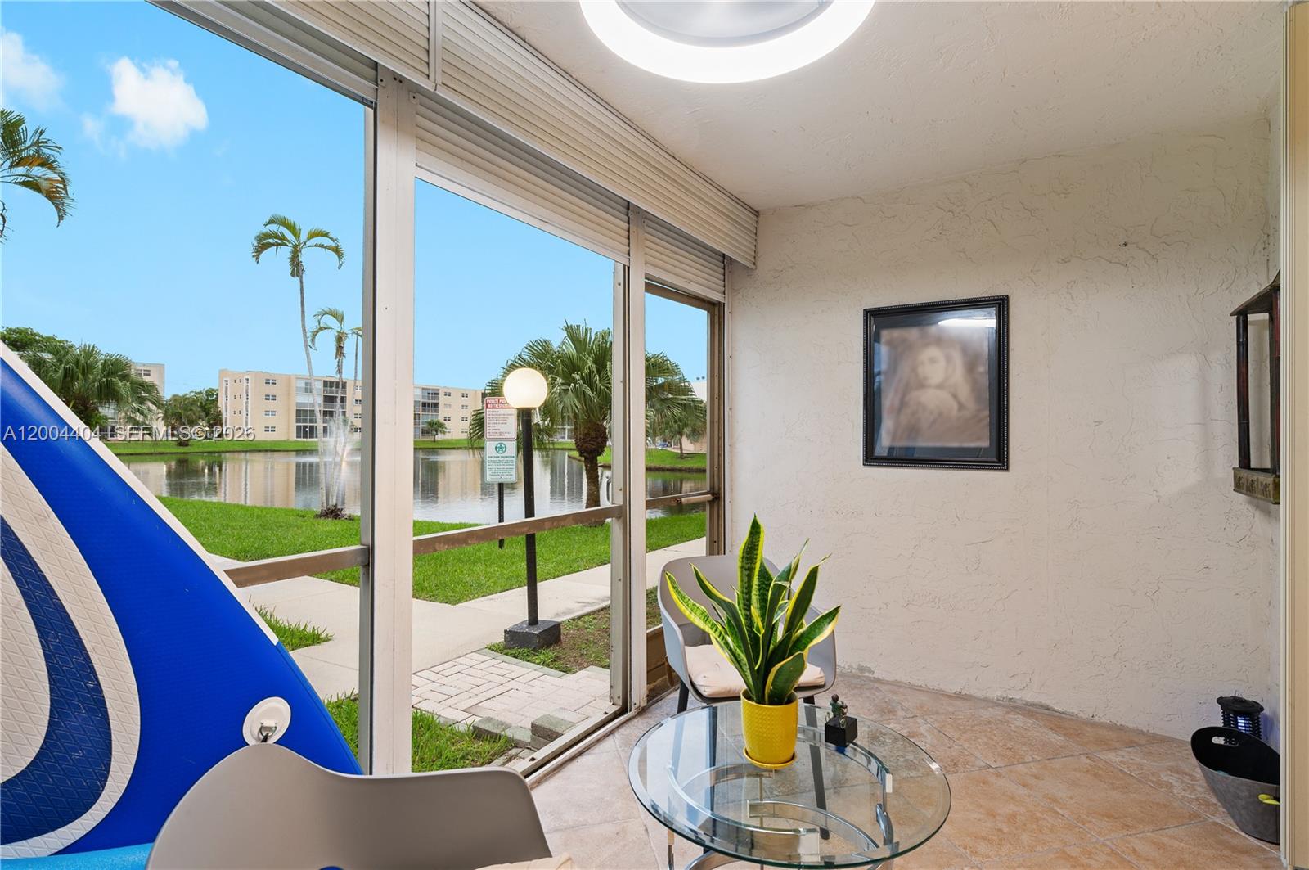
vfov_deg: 70.3
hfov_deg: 93.3
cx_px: 654
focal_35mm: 17
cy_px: 435
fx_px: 617
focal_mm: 17
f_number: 8
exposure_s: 1/1.25
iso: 200
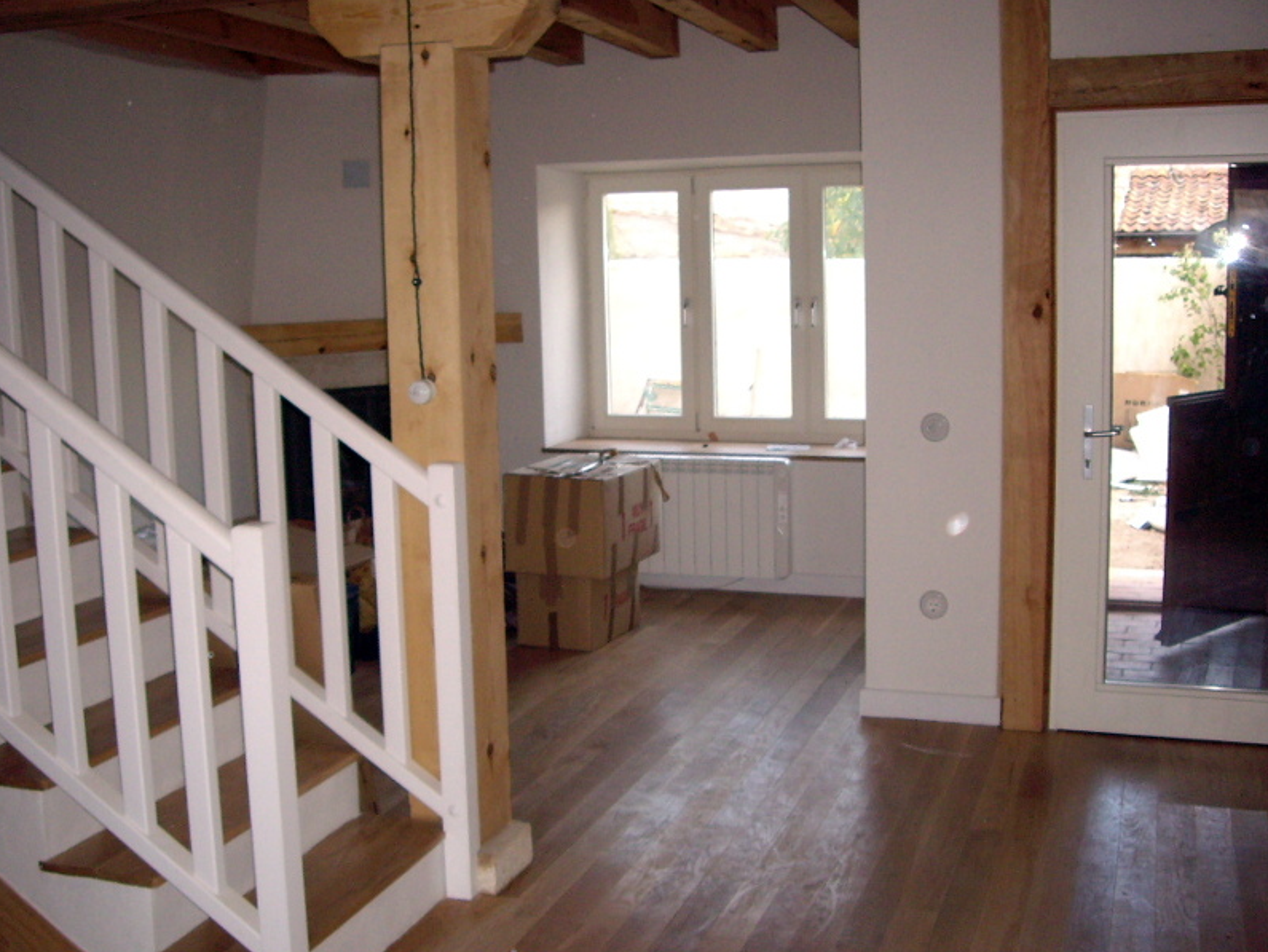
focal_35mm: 43
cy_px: 462
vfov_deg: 33.6
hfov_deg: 43.8
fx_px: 1576
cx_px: 652
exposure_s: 1/40
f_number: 2.7
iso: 200
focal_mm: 6.2
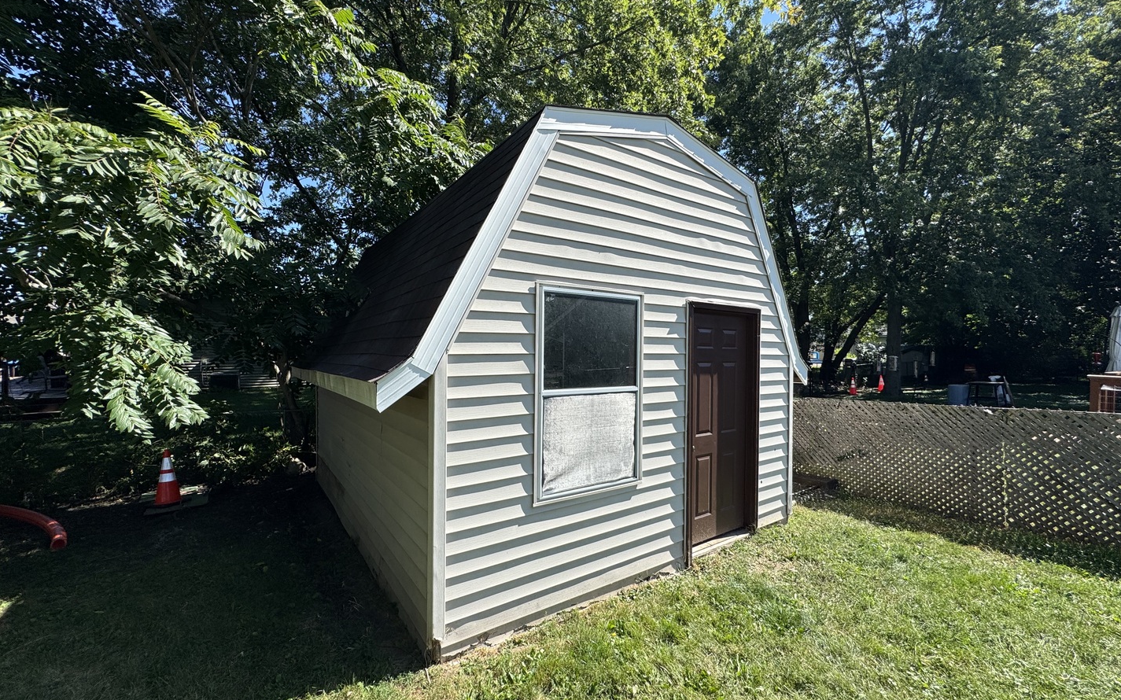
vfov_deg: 74.8
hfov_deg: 101.5
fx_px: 458
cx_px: 566
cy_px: 352
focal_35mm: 15
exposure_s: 1/1395
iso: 50
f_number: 2.2
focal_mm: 2.22
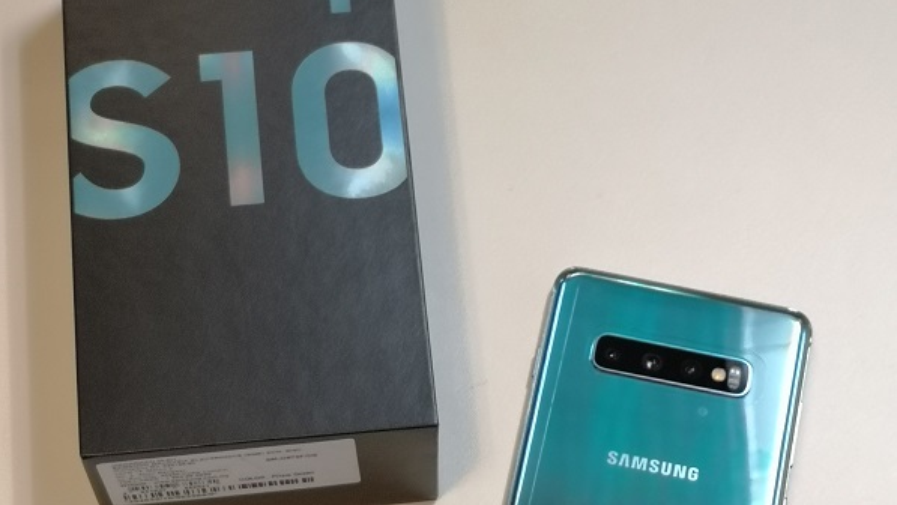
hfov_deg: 23.9
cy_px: 361
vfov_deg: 13.6
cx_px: 449
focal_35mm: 89
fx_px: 2117
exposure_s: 1/50
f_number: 1.8
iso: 200
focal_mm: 3.95
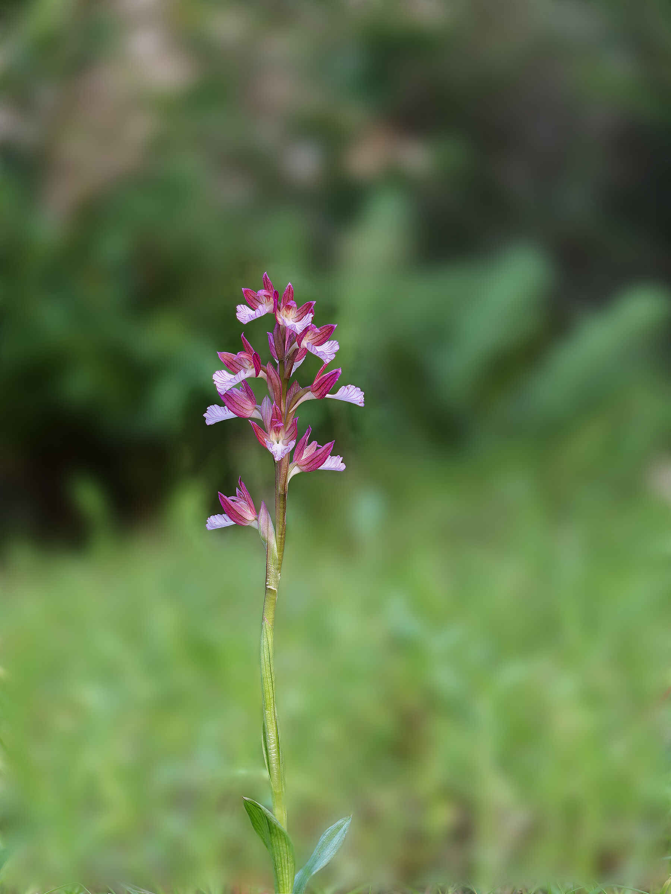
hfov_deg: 12.0
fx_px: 3205
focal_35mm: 124
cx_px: 336
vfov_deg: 15.9
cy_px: 447
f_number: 2.8
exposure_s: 1/125
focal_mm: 60
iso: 500
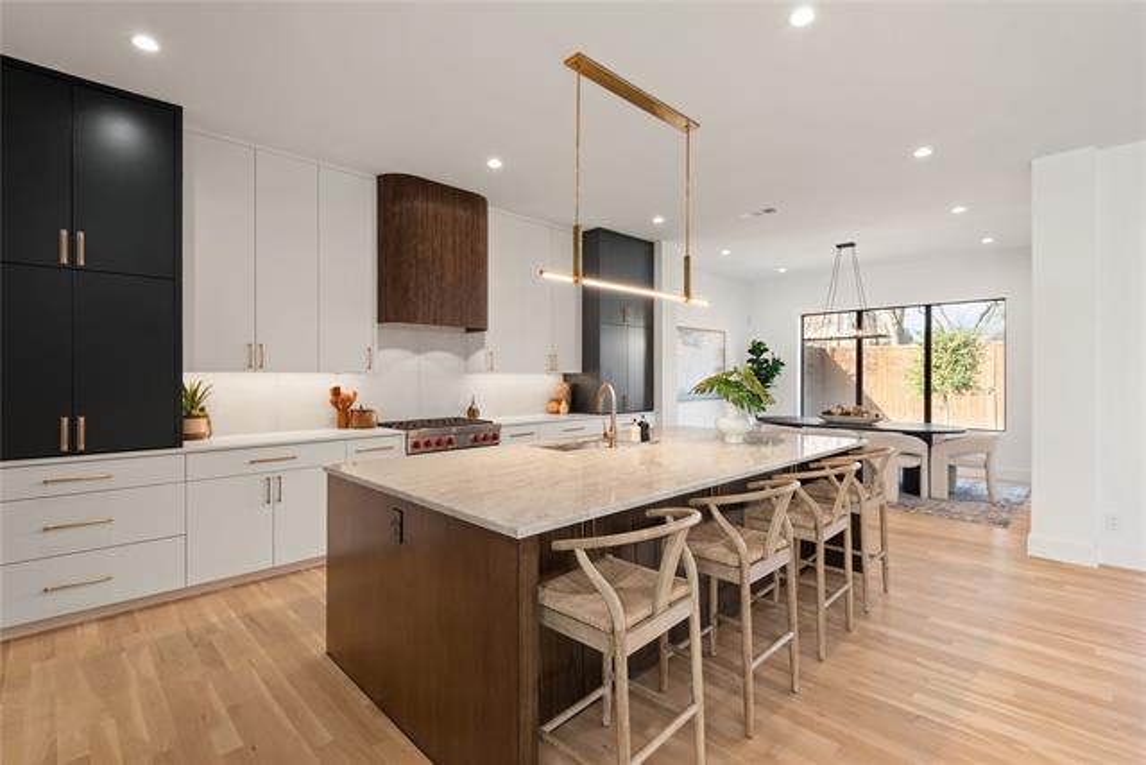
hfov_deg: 96.7
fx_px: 509
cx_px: 573
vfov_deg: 73.8
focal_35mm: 16
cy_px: 382
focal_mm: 16
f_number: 11
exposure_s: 1/20
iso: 500
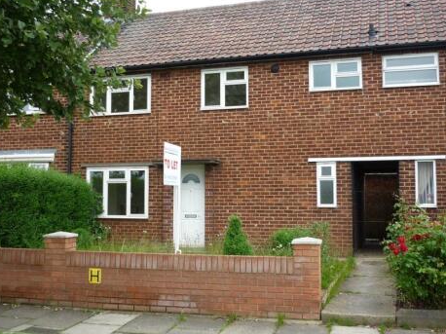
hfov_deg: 44.8
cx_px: 209
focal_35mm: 42
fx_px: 541
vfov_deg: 34.3
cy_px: 142
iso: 100
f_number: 2.8
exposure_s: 1/500
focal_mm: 5.5
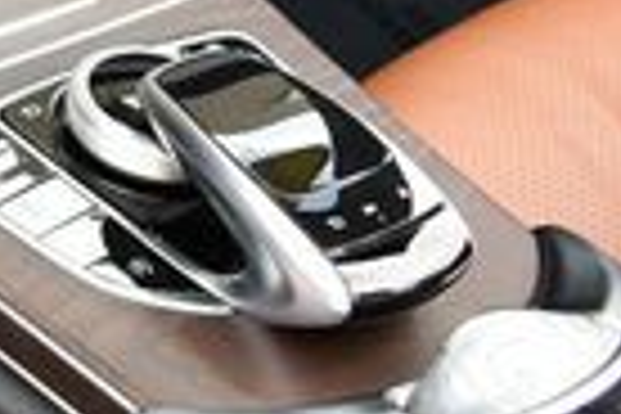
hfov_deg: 10.7
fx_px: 2881
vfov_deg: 7.8
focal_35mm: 167
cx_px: -810
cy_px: -490
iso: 400
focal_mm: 18
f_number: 4
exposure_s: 1/250
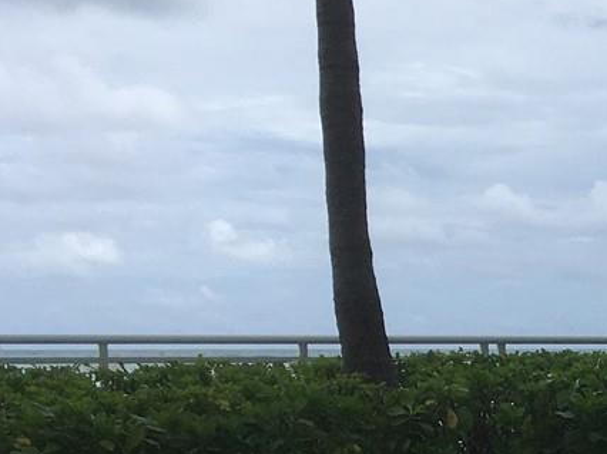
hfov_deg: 15.4
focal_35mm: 109
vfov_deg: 13.3
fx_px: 1910
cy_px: 494
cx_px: 1116
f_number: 2.2
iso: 25
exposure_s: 1/1832
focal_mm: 4.15
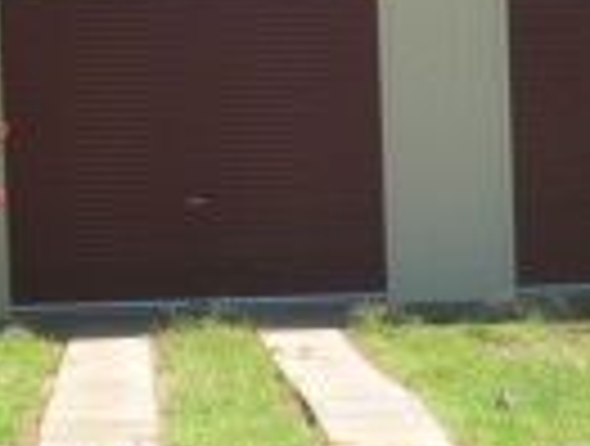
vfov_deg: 4.4
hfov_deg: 5.8
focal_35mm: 336
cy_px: 297
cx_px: 977
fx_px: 5743
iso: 100
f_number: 4.3
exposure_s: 1/250
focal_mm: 12.4
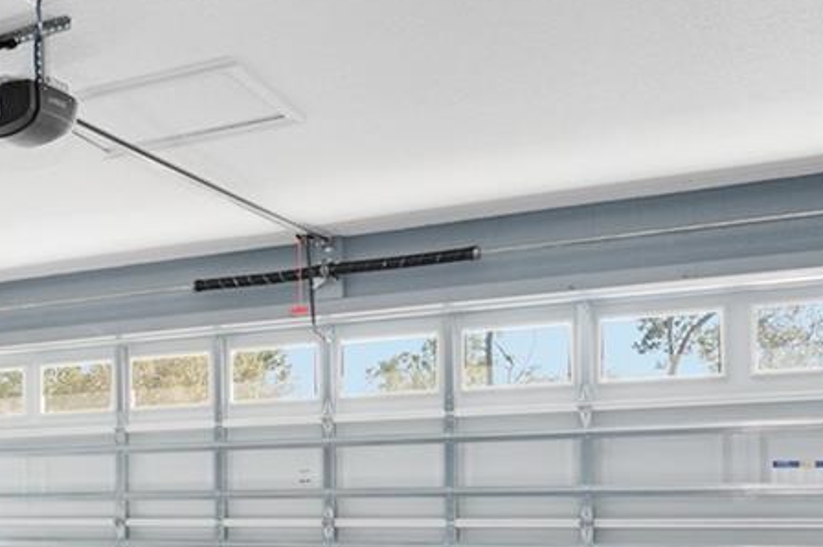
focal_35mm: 50
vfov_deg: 25.9
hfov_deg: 35.0
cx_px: -46
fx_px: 1142
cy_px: 510
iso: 500
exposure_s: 1/10
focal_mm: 14
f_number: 7.1
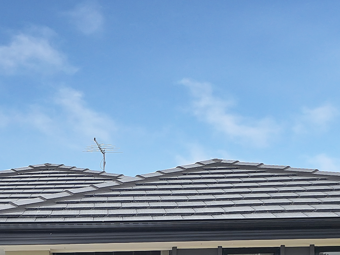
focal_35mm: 72
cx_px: 70
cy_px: 359
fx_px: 707
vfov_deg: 18.5
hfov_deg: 26.6
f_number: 1.7
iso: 12
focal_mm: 6.3
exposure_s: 1/263
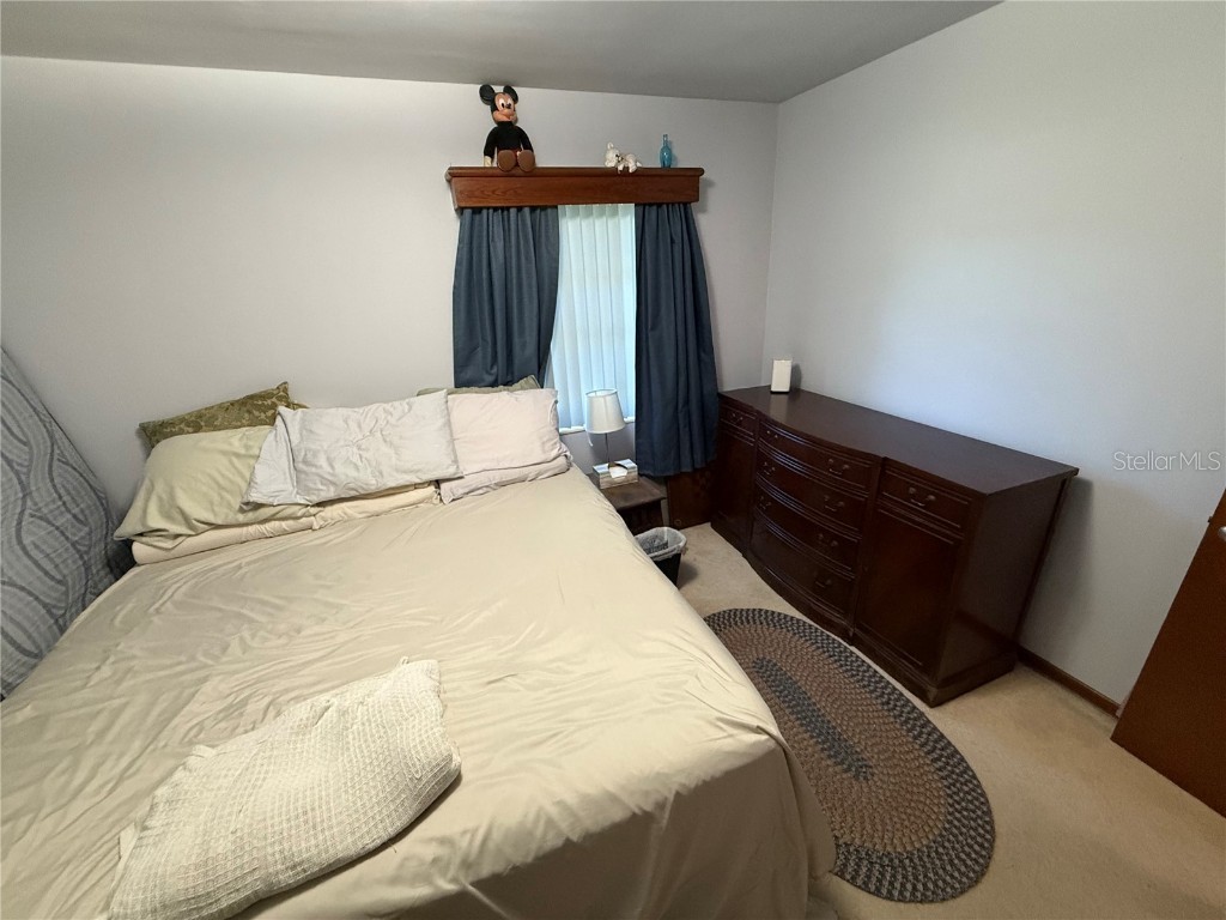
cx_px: 613
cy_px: 460
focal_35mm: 14
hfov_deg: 102.1
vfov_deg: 85.7
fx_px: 496
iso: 500
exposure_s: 1/60
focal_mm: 2.22
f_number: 2.2
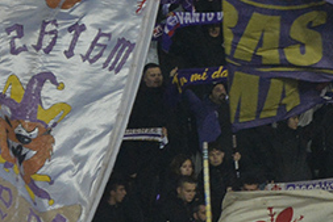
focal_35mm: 1139
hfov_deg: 1.8
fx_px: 10541
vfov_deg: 1.2
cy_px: 11
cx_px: 274
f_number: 5.3
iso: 3200
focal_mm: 240
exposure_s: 1/320
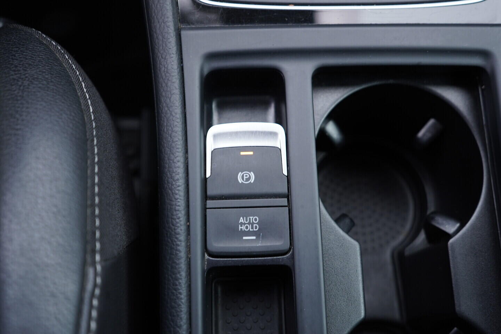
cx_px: 250
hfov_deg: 53.1
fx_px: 501
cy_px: 167
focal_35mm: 36
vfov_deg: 36.9
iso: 250
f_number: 2.8
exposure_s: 1/40
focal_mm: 24
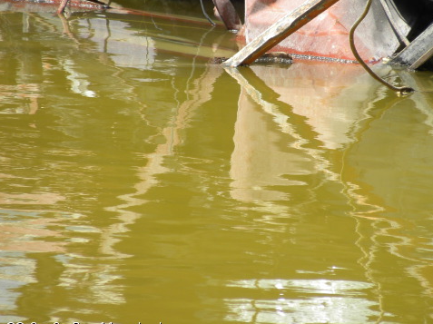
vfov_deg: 1.8
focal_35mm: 838
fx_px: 10474
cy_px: 122
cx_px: 287
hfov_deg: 2.4
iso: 64
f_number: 5
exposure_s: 1/262
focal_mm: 110.4
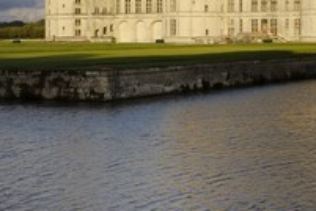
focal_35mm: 88
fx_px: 772
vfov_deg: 15.3
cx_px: 323
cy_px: 17
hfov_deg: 22.2
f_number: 10
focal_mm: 28
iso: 100
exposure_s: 1/125
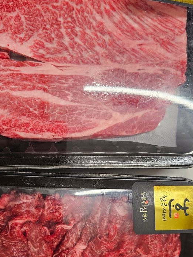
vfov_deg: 49.8
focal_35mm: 37
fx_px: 275
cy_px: 154
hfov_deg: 38.6
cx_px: 87
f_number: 1.8
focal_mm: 5.4
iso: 125
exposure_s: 1/51.6
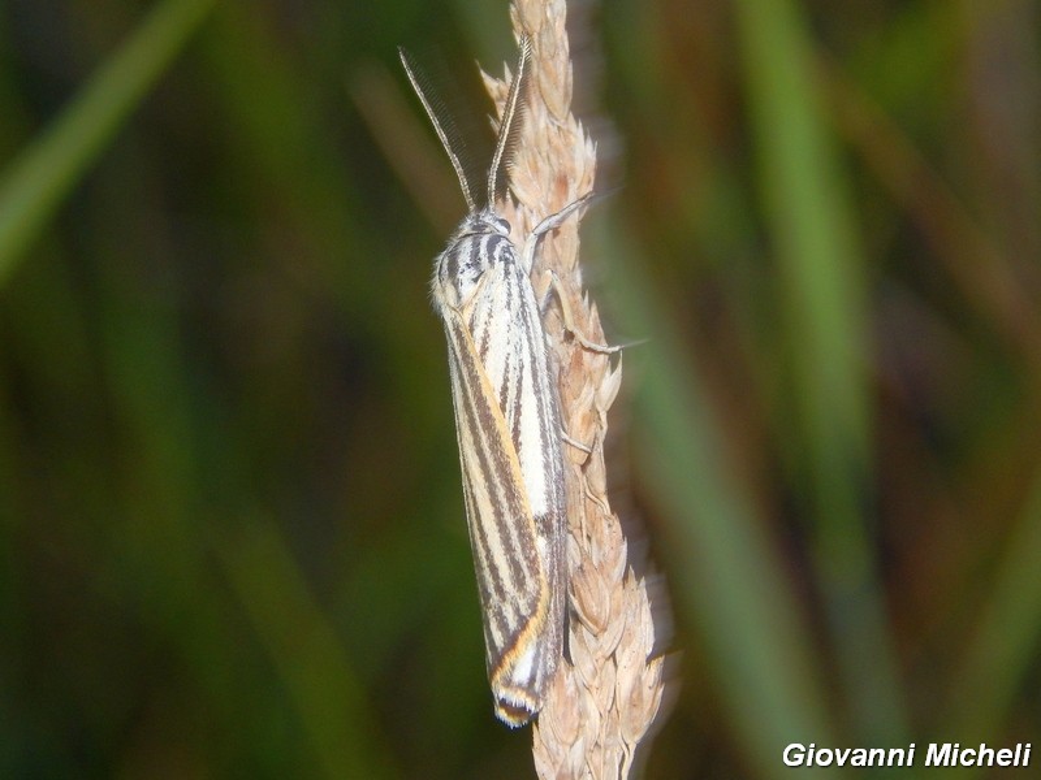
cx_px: 520
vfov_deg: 7.1
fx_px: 6285
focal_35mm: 209
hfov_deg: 9.5
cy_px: 390
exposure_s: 1/30
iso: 160
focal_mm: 37.1
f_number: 10.9
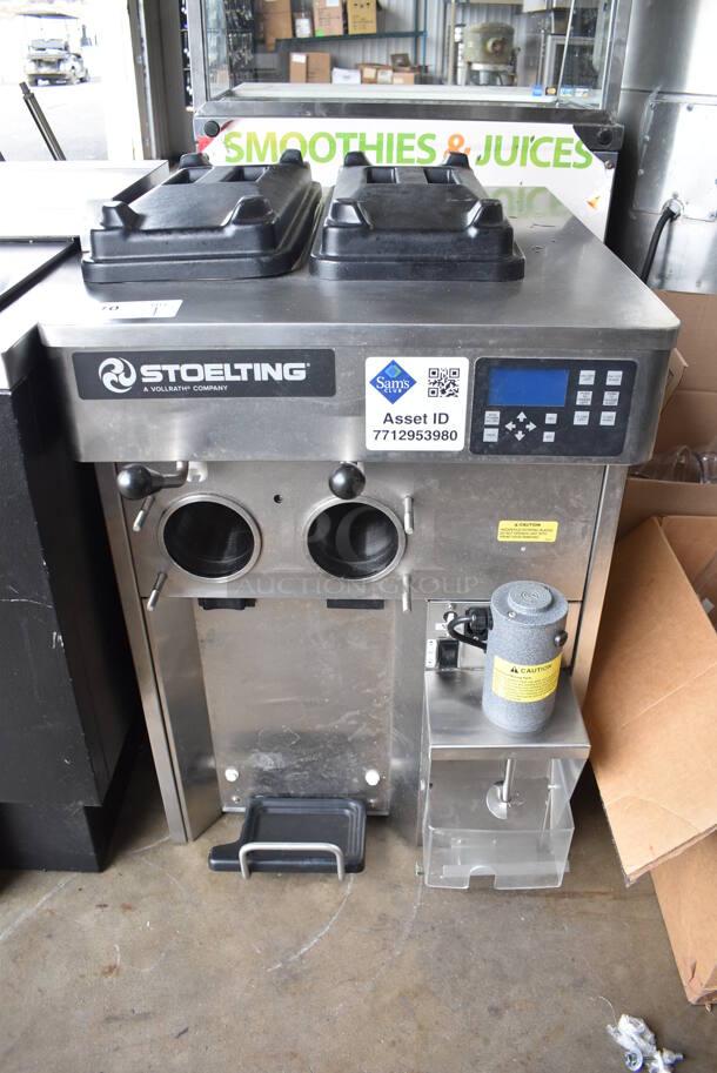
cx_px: 358
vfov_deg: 67.3
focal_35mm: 27
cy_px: 536
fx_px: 805
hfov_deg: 48.0
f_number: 5
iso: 400
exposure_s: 1/80
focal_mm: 18
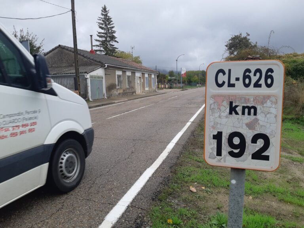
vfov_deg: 53.1
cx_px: 152
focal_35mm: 26
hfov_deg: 67.3
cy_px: 114
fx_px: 228
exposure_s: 1/514
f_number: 1.7
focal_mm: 3.93
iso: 40
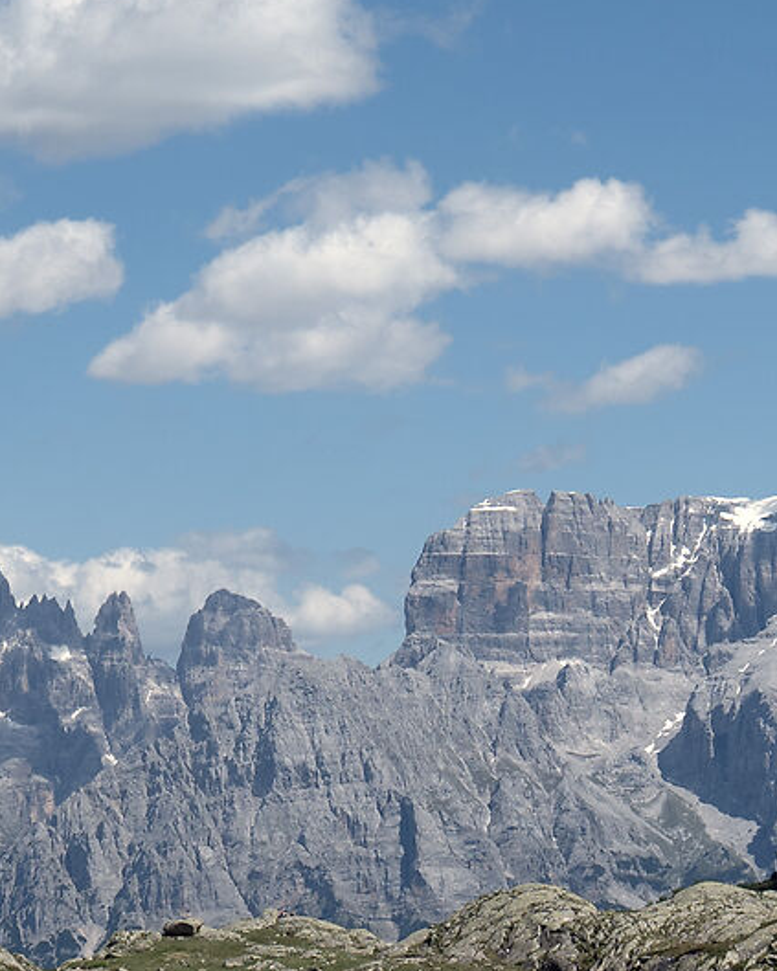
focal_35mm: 166
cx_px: 512
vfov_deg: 11.6
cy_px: 474
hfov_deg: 9.3
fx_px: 4773
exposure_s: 1/400
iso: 100
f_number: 9
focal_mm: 39
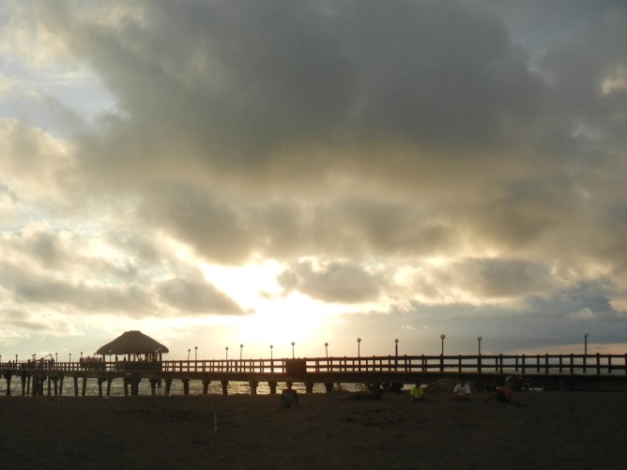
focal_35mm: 46
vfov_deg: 31.3
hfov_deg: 40.8
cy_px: 300
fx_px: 833
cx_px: 217
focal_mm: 5.4
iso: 160
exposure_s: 1/370
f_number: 7
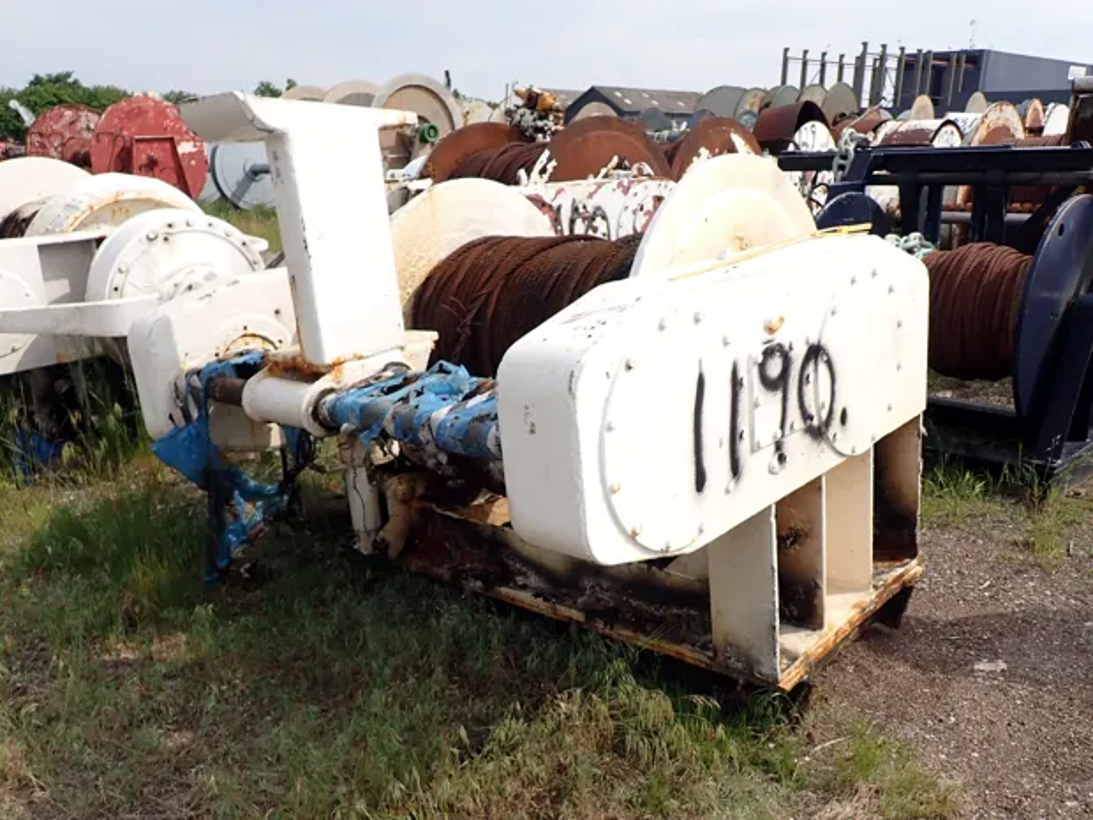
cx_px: 546
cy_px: 410
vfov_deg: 54.9
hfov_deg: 69.4
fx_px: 789
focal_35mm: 25
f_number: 8
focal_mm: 4.5
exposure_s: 1/160
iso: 100
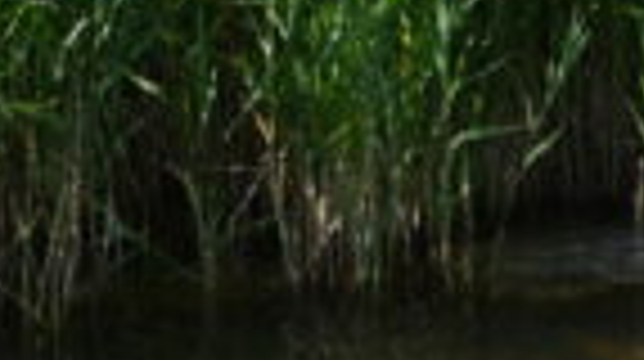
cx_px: 1693
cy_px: 25
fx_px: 5116
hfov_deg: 6.7
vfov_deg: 4.0
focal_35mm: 300
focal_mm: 40
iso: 140
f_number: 5.6
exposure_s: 1/250
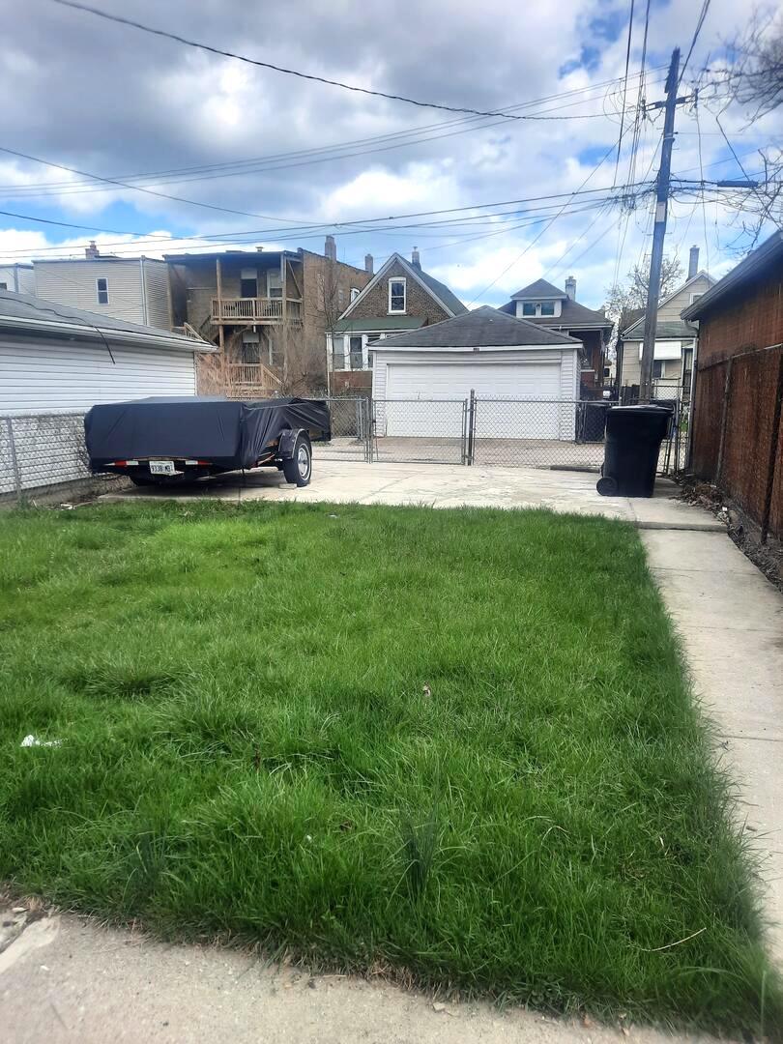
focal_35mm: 25
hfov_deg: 54.9
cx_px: 392
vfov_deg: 69.4
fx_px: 754
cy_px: 522
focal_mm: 4.6
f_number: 2
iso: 32
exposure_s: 1/805
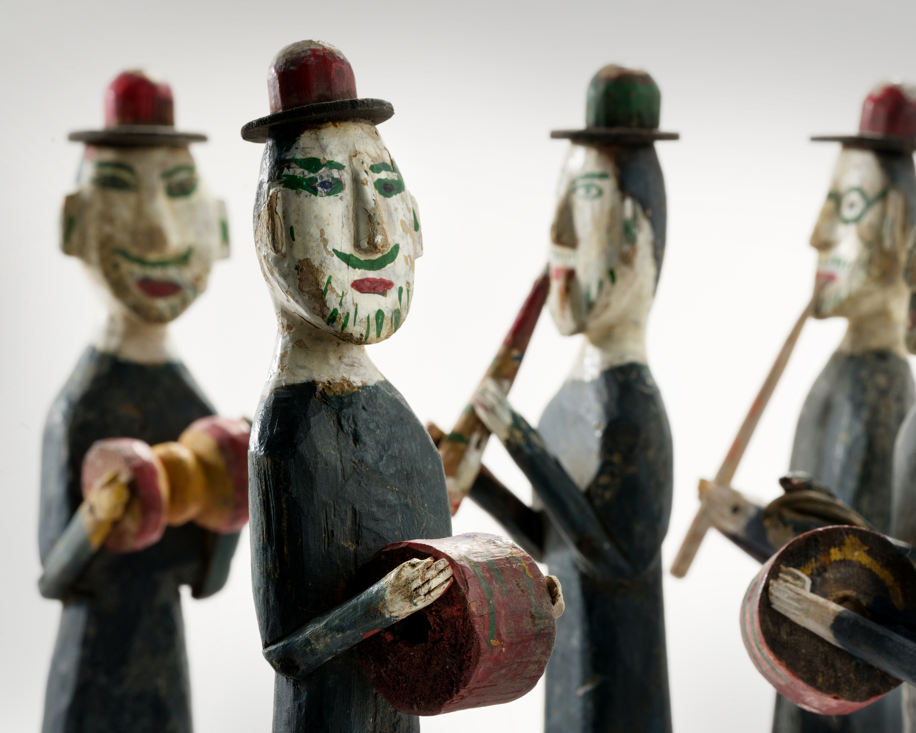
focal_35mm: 299
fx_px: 8107
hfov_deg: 6.5
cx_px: 543
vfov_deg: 5.2
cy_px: 366
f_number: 20
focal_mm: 265
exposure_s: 1/125
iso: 200
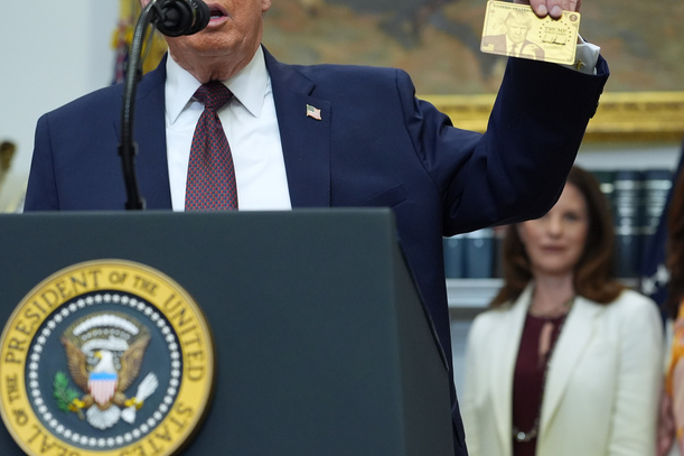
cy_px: 213
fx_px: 2165
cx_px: 328
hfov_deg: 18.0
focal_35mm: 114
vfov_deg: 12.0
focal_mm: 68
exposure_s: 1/400
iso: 2000
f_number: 2
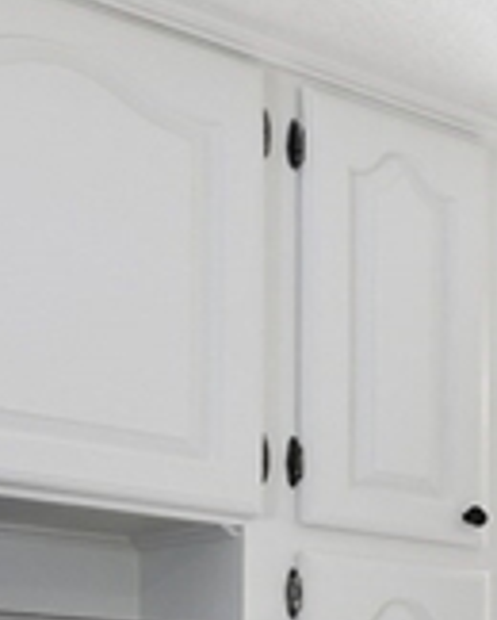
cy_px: 834
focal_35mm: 83
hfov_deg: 11.1
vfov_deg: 20.7
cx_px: 1514
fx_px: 1523
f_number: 8
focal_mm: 14
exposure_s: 1/40
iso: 100
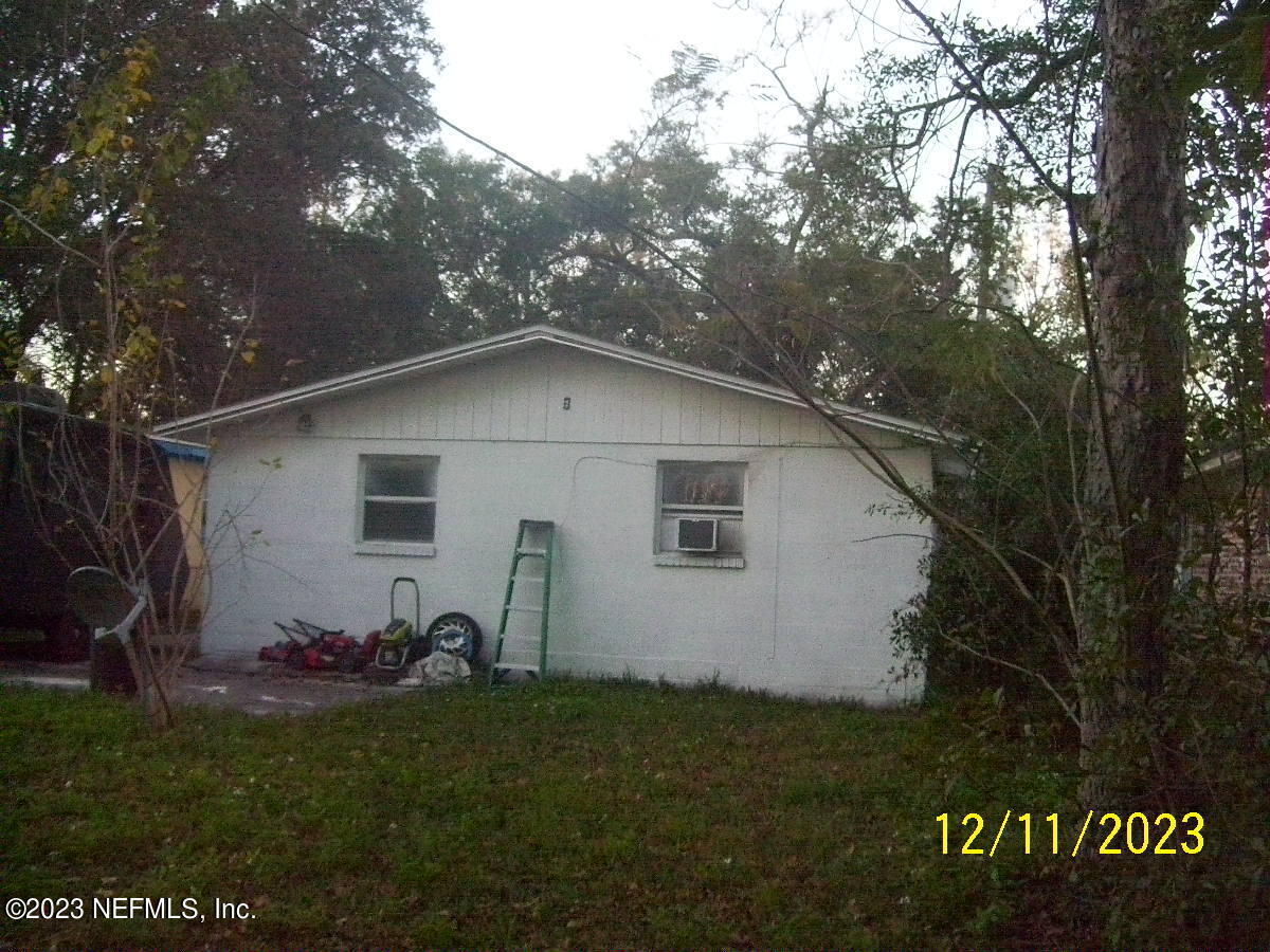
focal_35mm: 36
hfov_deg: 51.4
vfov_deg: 39.7
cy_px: 476
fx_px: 1321
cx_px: 635
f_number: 2.7
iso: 800
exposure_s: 1/320
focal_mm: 6
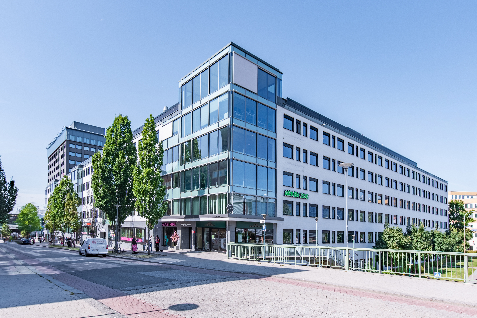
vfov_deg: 62.0
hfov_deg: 84.0
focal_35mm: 20
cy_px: 159
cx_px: 238
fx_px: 265
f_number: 8
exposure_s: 1/3200
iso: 200
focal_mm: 20
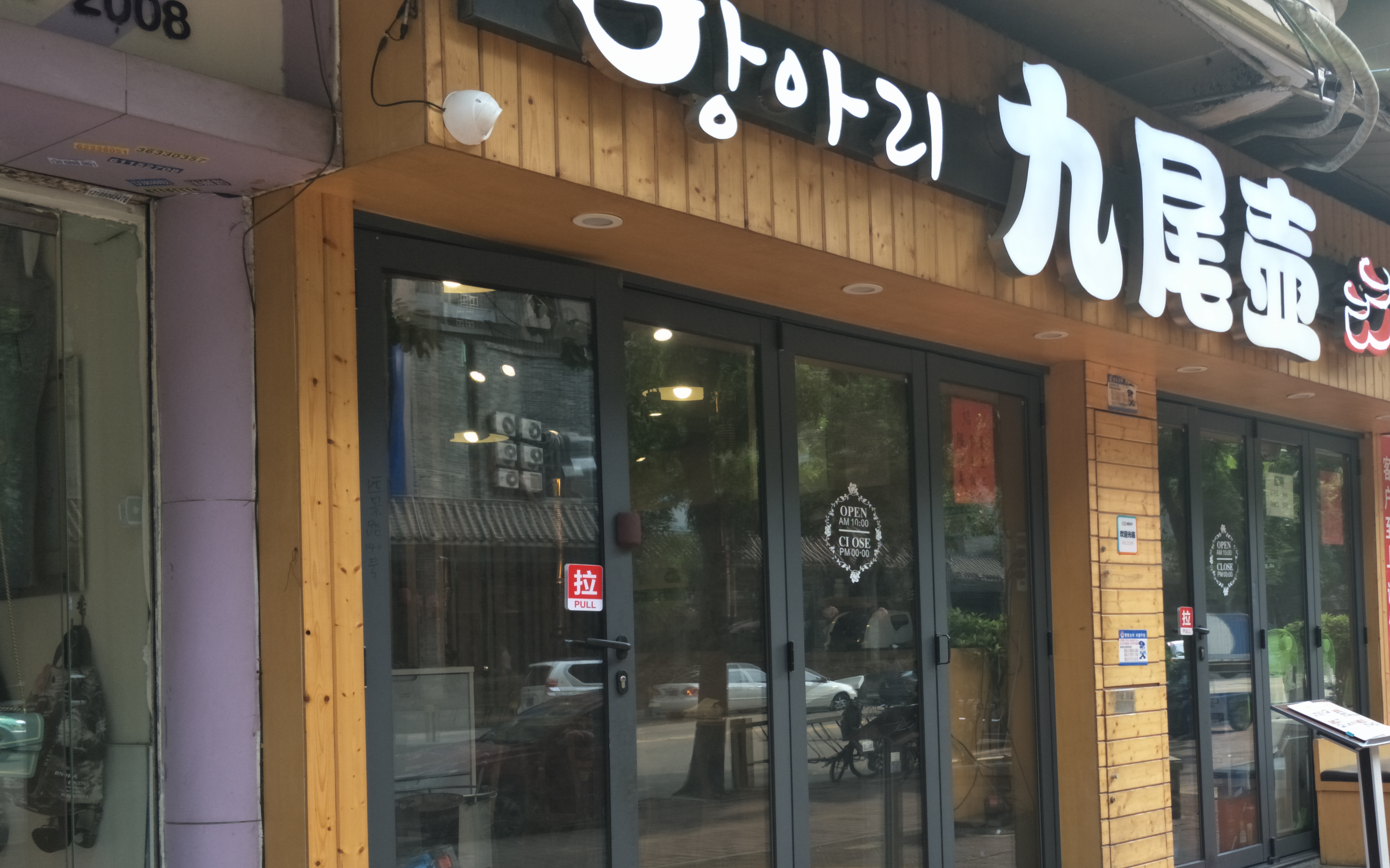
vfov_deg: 34.9
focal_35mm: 36
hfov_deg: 52.7
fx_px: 1364
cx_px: 950
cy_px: 605
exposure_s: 1/143
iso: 43
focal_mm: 4.1
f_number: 1.7
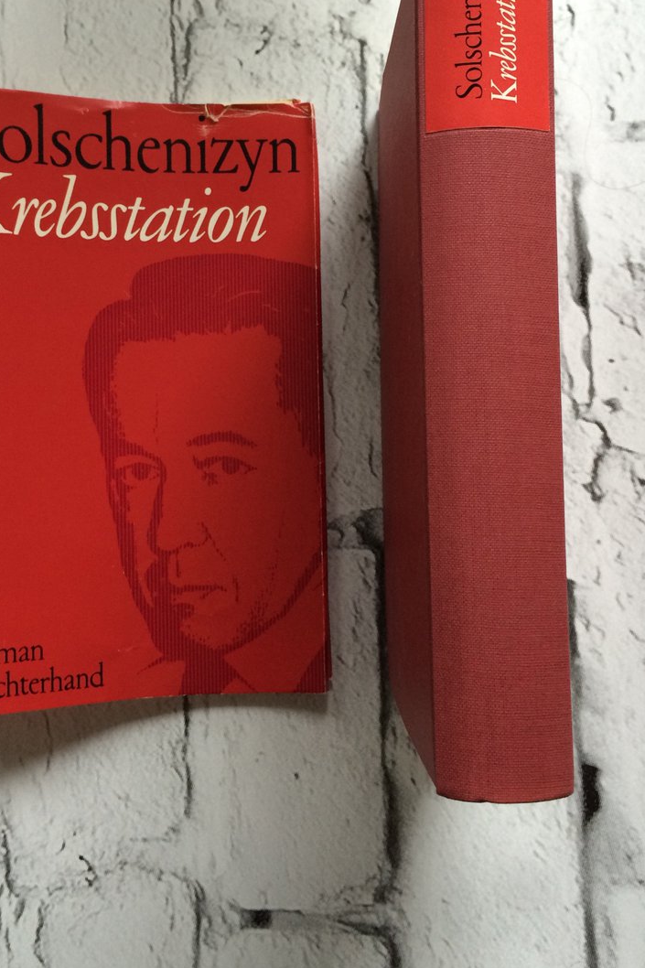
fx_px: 1022
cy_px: 396
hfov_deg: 34.9
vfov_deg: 50.4
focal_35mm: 38
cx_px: 261
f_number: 2.2
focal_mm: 4.15
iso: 160
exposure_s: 1/33
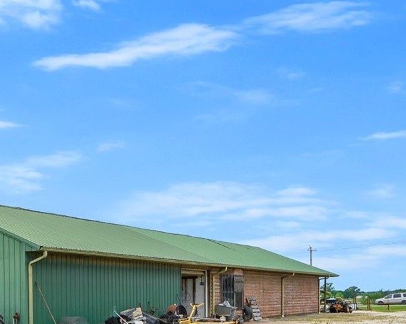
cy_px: 299
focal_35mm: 44
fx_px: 529
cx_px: 41
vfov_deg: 32.3
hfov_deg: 39.1
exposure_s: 1/200
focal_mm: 14
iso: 250
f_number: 9
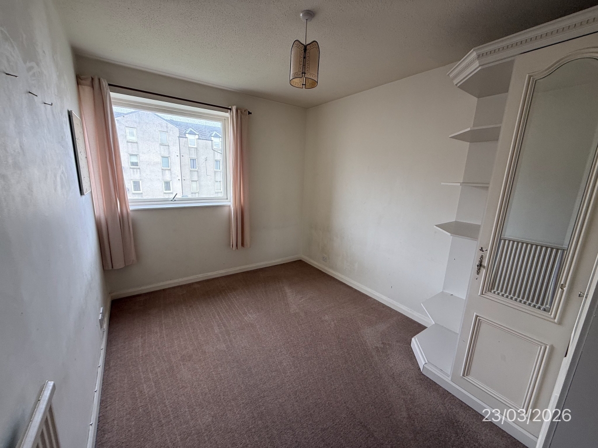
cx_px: 299
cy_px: 224
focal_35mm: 14
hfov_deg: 102.1
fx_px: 242
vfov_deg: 85.7
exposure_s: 1/99
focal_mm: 2.22
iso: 100
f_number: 2.2
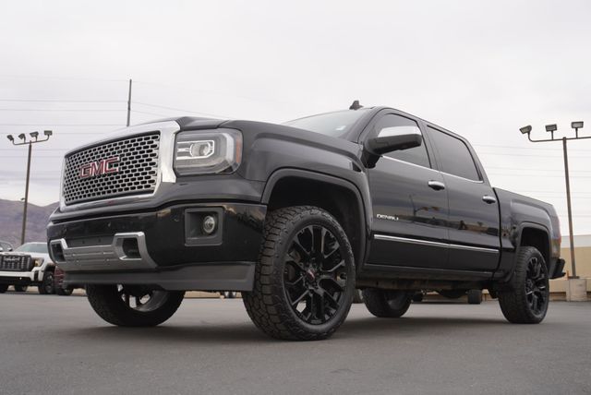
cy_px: 198
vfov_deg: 36.9
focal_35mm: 36
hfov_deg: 53.1
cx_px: 296
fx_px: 592
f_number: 6.3
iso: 100
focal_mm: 24
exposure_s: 1/100
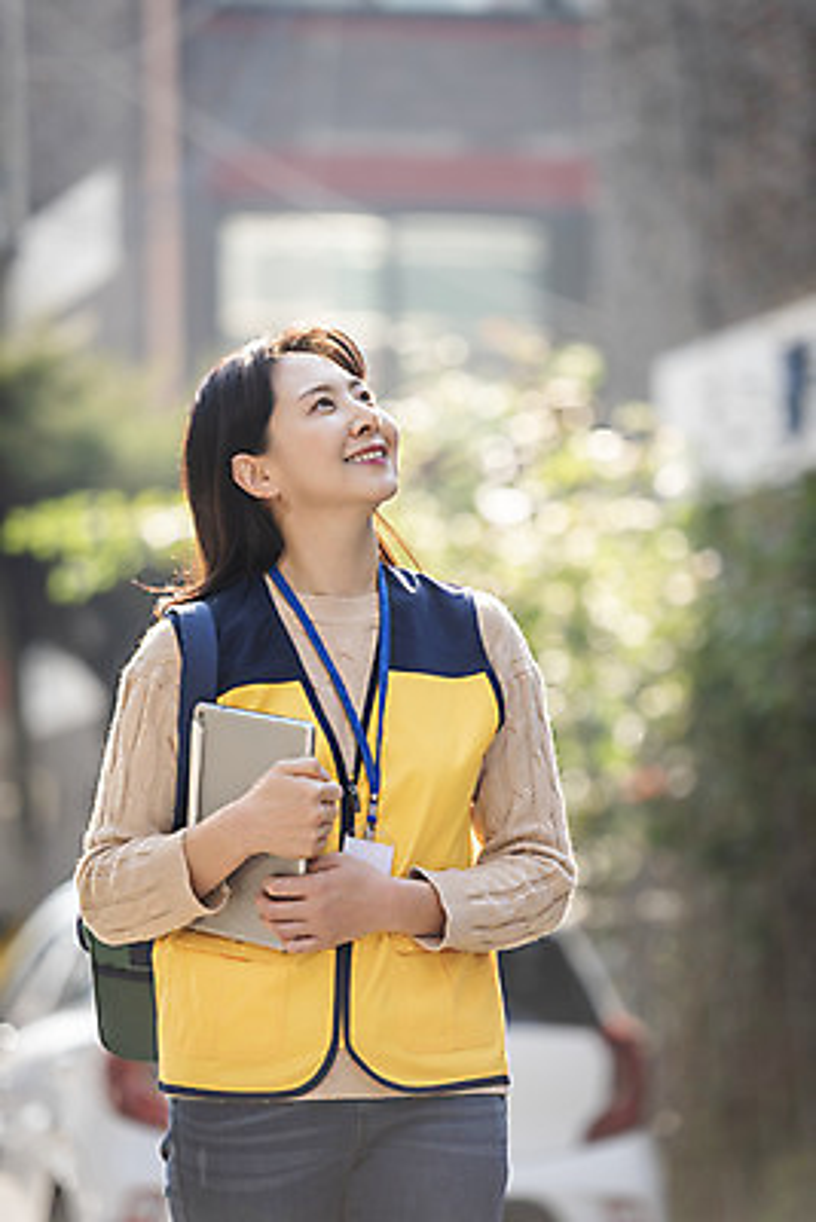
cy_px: 611
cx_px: 408
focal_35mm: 170
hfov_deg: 8.1
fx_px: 5775
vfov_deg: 12.1
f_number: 2.8
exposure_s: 1/800
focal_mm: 170
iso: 160
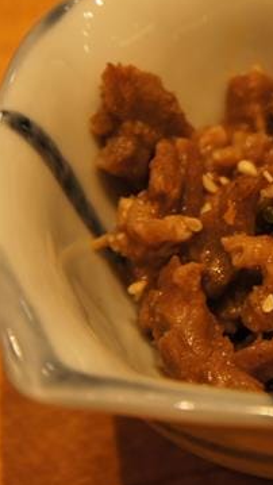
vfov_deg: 19.1
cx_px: 322
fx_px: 1441
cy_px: 190
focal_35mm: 112
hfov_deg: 10.6
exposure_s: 1/60
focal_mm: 32
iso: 200
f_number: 4.5
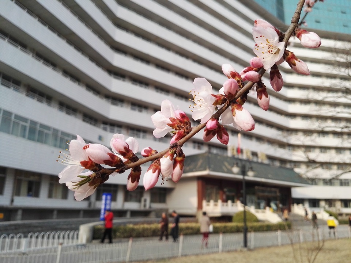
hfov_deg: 63.4
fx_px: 284
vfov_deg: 49.7
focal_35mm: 28
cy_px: 132
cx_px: 176
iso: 64
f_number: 2
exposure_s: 1/364
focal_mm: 3.83
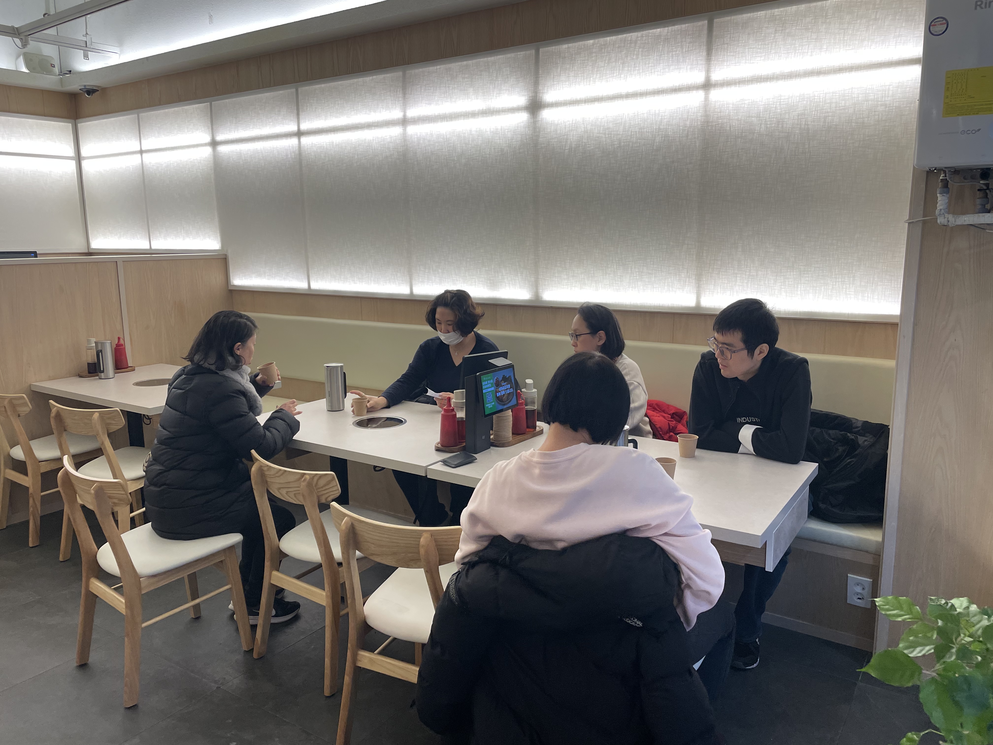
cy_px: 372
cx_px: 496
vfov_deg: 53.1
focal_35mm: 26
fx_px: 746
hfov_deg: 67.3
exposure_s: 1/120
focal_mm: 4.2
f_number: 1.6
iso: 100
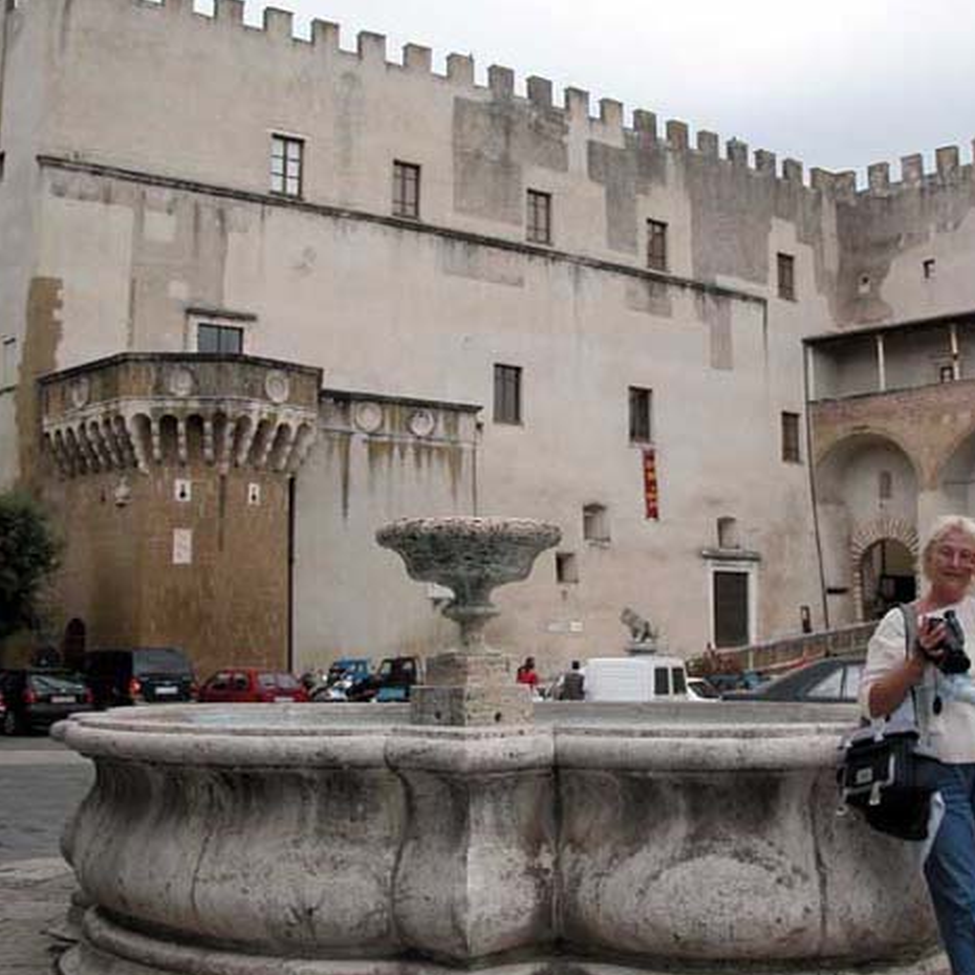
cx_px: 646
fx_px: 1338
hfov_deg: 39.6
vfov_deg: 40.0
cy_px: 475
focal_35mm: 42
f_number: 8
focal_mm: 8.9
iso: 100
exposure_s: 1/326
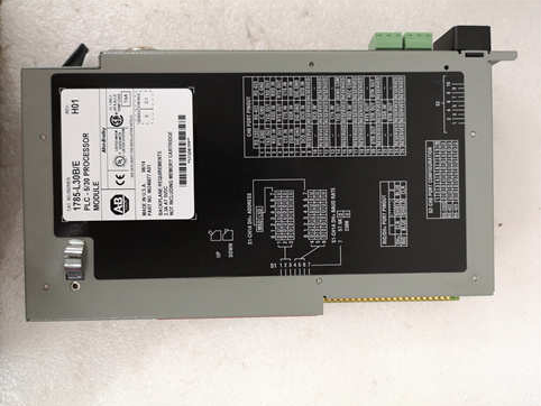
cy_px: 208
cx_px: 263
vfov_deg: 49.8
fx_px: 438
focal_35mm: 28
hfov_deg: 63.4
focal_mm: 3.95
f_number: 1.8
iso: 400
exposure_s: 1/50
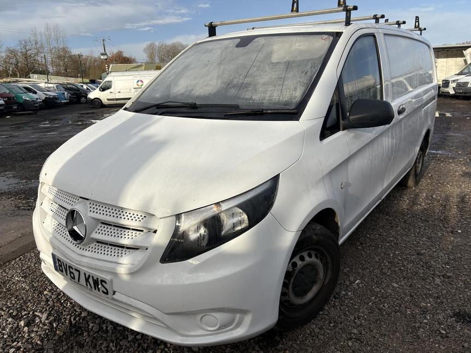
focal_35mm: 27
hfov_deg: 65.3
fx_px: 367
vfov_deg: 51.3
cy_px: 173
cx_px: 236
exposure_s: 1/3448
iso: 50
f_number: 1.6
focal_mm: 5.96
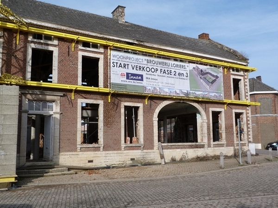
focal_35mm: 32
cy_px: 104
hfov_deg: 56.8
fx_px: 257
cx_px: 139
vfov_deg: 44.2
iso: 80
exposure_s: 1/320
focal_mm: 5.7
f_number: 5.6
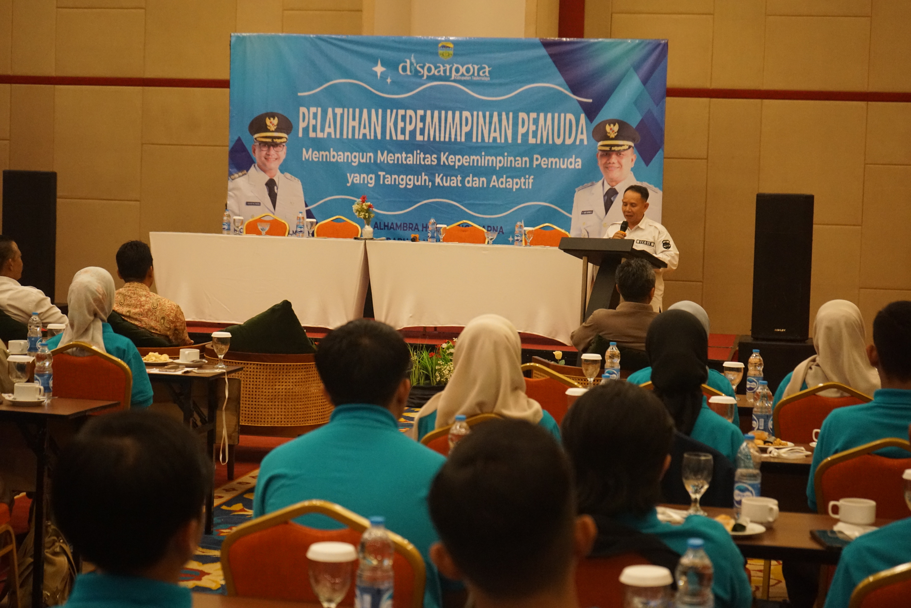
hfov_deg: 31.9
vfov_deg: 21.6
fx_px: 1595
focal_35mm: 63
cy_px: 304
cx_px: 456
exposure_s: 1/160
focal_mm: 63
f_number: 5.6
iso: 5000
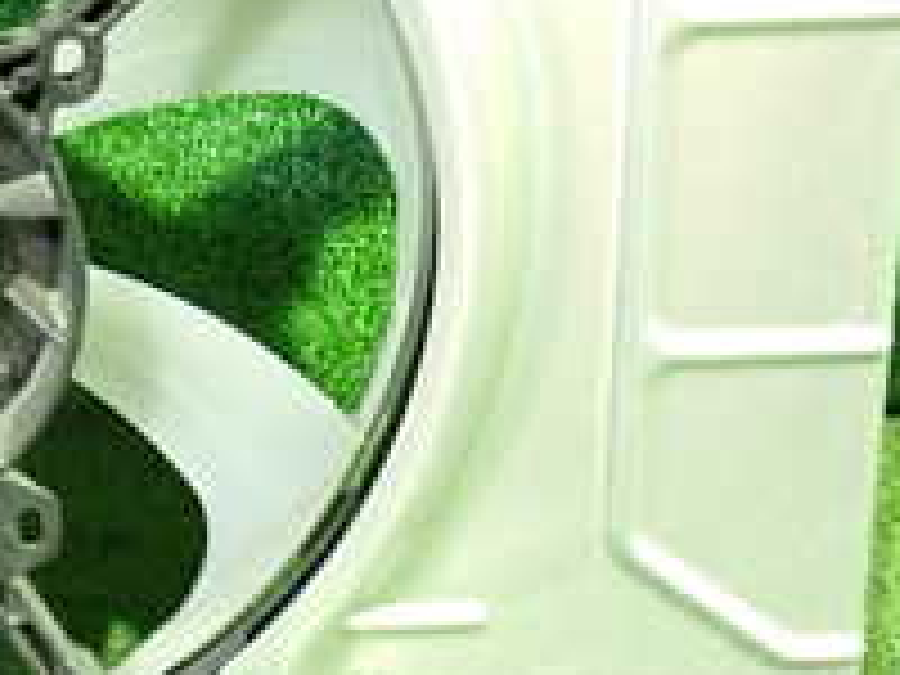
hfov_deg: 20.6
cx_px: -126
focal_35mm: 90
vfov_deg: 16.2
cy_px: 58
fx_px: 2340
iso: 800
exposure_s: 1/13
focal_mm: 5.4
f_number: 2.3
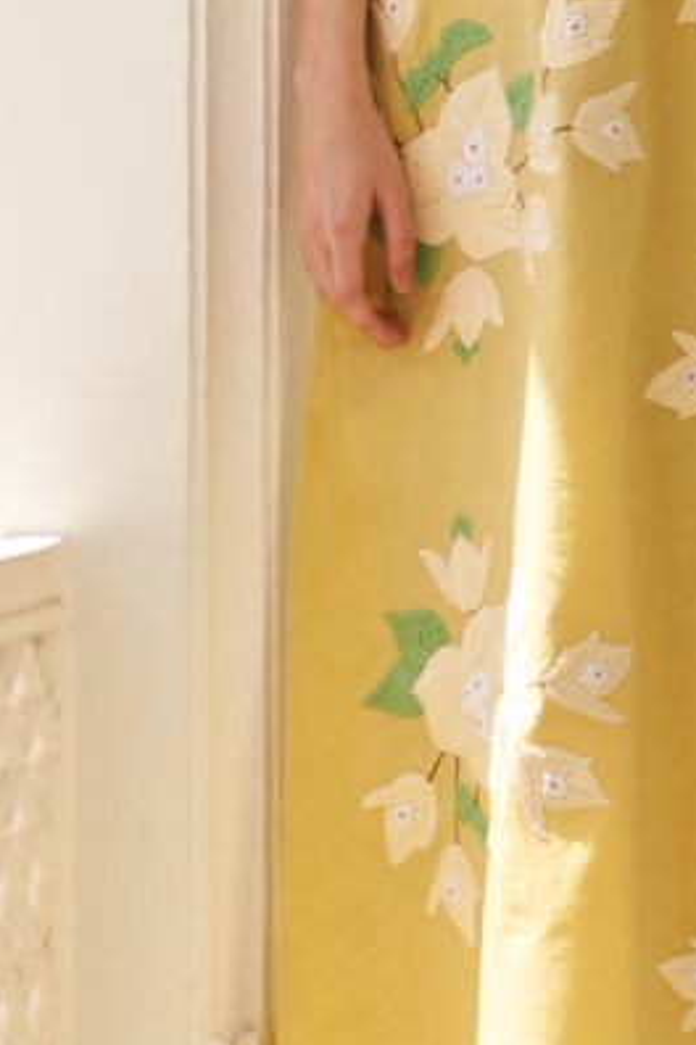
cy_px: 25
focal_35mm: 143
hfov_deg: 9.5
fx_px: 4147
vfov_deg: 14.2
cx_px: 676
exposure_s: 1/800
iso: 50
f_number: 2.8
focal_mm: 28
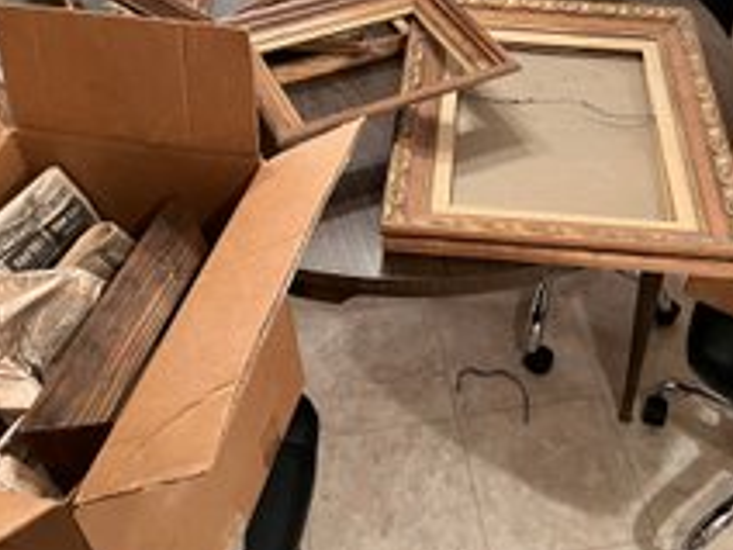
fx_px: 889
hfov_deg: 44.4
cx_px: 462
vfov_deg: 33.9
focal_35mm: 42
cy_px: 161
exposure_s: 1/60
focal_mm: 5.7
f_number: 1.5
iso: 500
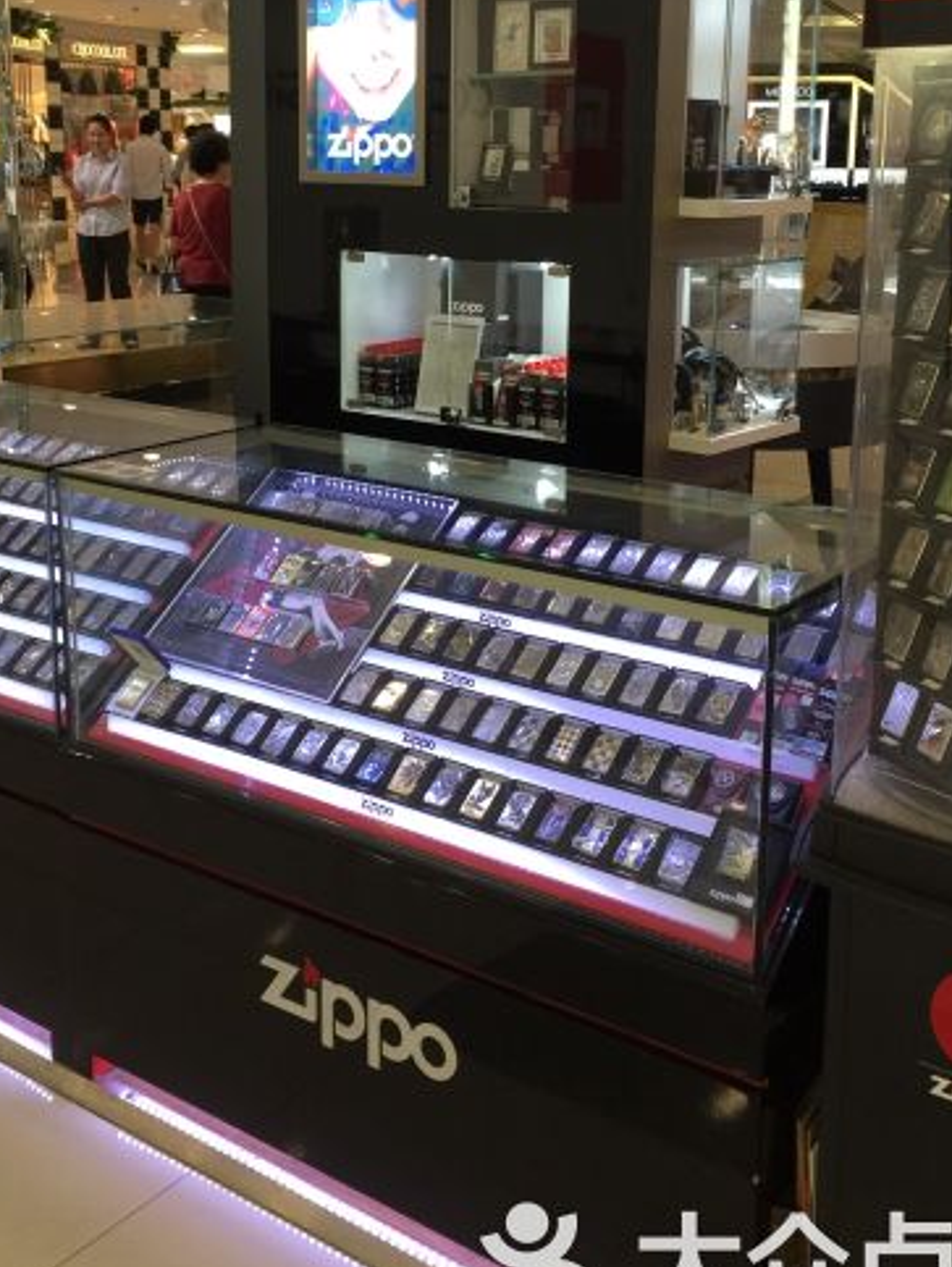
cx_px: 450
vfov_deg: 44.4
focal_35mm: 42
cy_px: 483
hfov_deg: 34.4
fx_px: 1538
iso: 50
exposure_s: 1/33
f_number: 2.2
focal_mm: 4.15
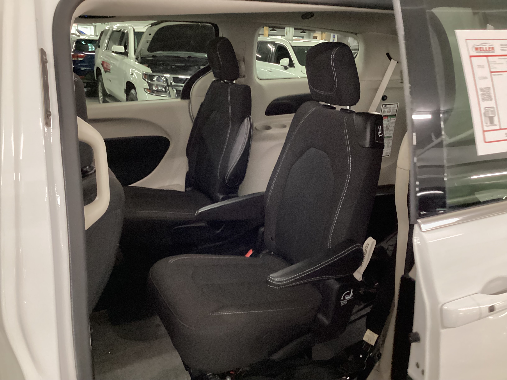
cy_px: 190
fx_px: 454
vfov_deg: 45.4
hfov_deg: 58.4
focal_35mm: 31
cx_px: 254
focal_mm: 3.3
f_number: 2.4
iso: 640
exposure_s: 1/25
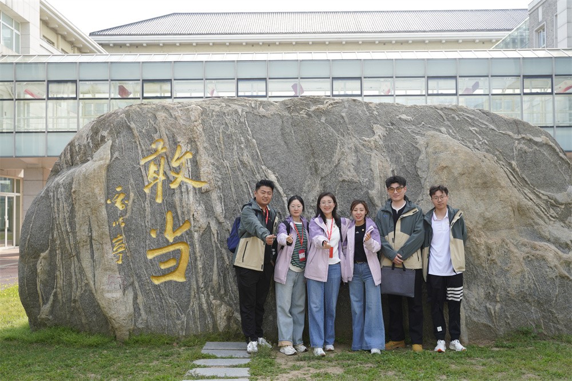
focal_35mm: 41
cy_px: 190
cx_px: 286
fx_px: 651
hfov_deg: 47.4
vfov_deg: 32.6
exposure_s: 1/160
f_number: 5
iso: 100
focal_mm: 41
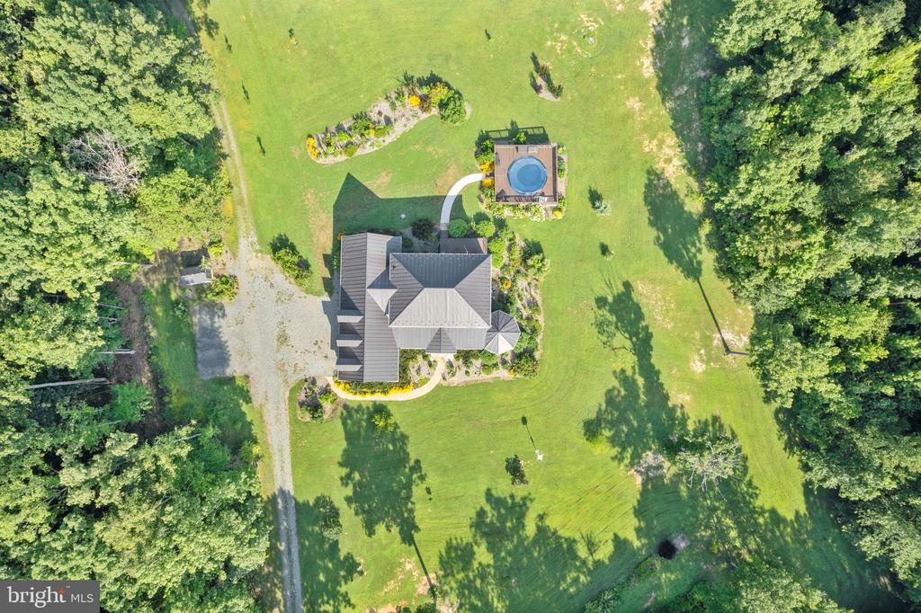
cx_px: 460
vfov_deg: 57.2
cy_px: 306
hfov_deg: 78.6
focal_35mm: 22
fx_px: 563
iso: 100
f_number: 2.8
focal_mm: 8.38
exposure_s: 1/500
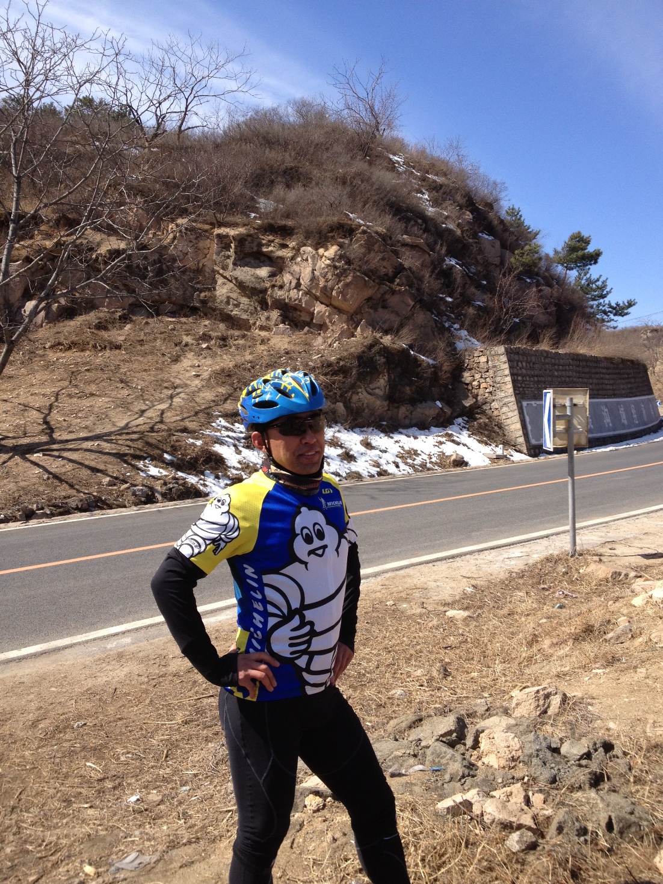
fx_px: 894
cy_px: 442
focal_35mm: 35
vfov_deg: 52.6
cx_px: 332
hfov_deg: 40.7
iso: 64
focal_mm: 4.28
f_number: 2.4
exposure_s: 1/1227
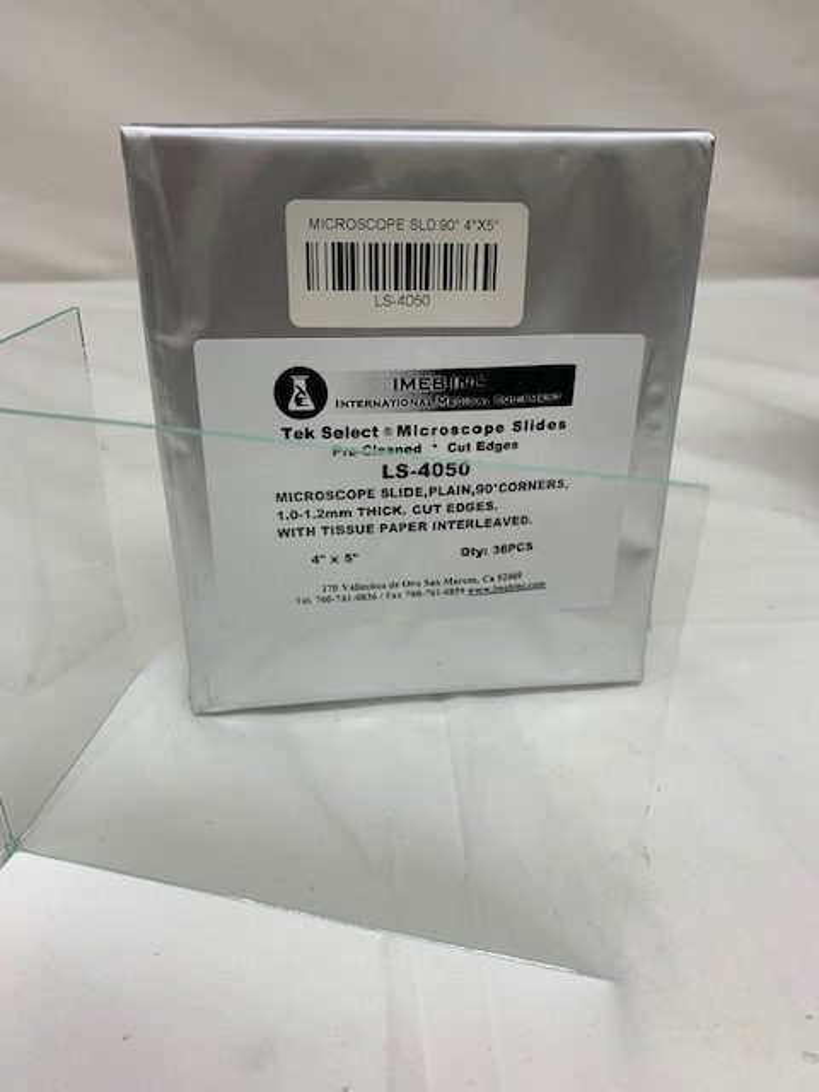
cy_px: 546
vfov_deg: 67.3
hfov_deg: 53.1
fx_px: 820
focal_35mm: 26
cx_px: 410
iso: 50
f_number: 1.8
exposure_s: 1/120
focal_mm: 4.25
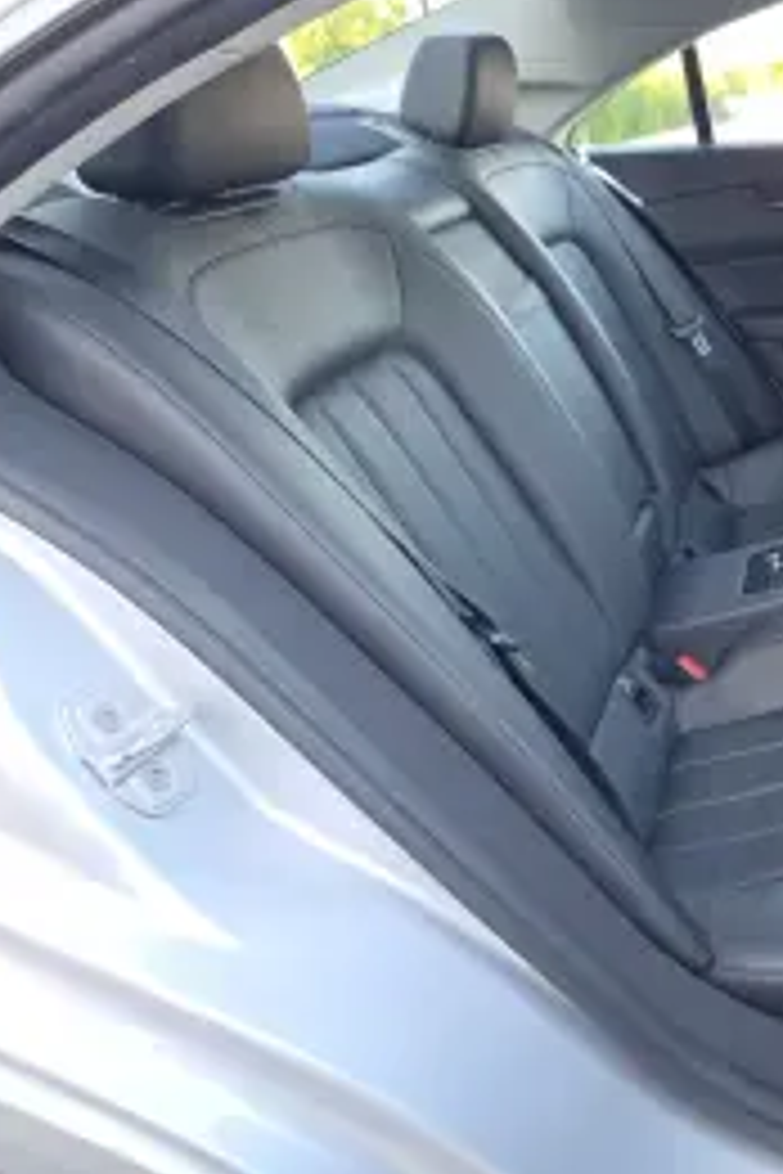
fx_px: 1077
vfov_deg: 57.2
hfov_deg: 36.0
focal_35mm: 33
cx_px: 783
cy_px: 571
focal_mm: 6.25
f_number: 1.7
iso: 200
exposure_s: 1/180
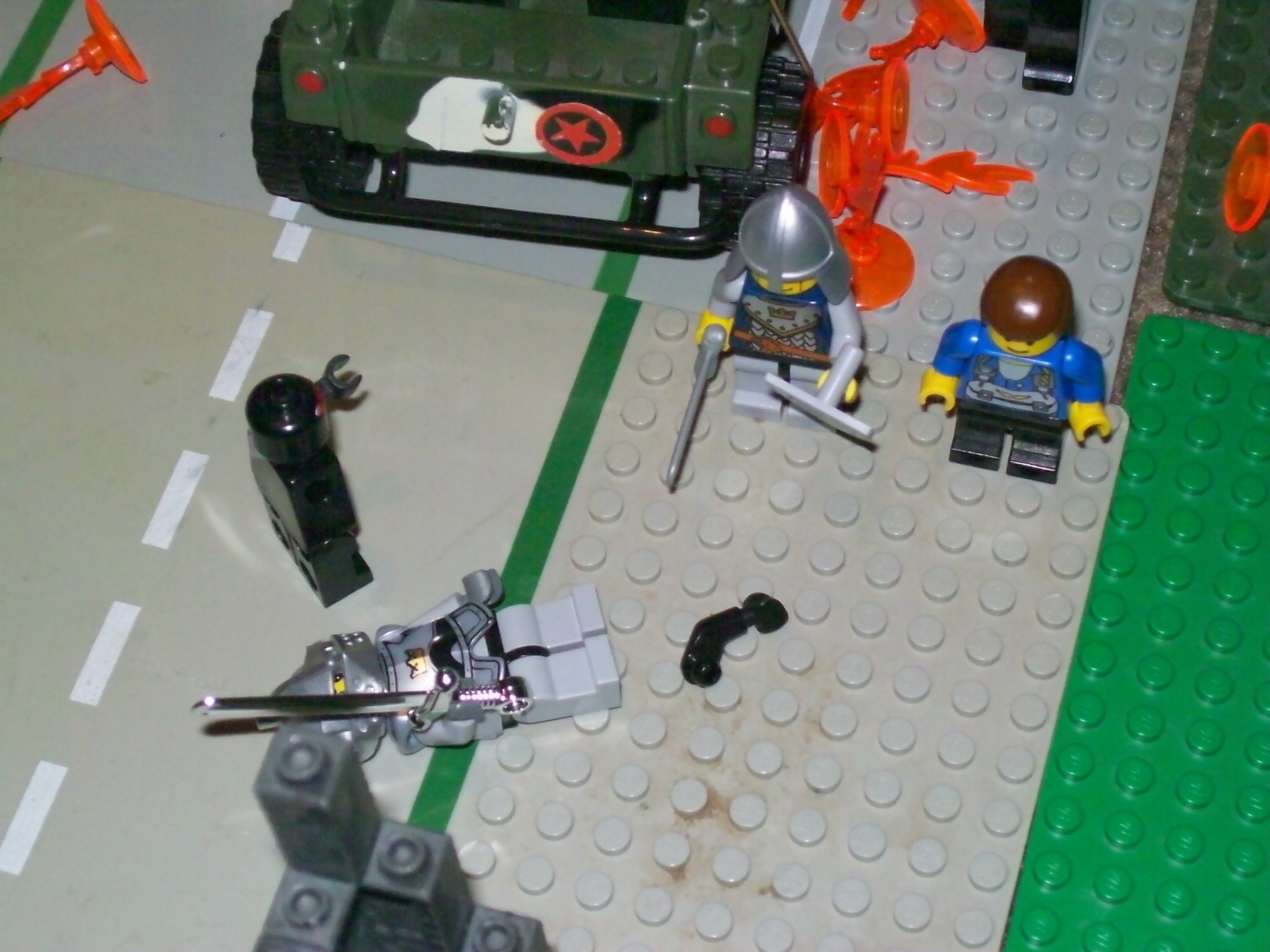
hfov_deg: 27.8
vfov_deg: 21.0
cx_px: 635
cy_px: 476
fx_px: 2568
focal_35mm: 70
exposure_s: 1/194
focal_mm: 11.6
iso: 200
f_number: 3.8
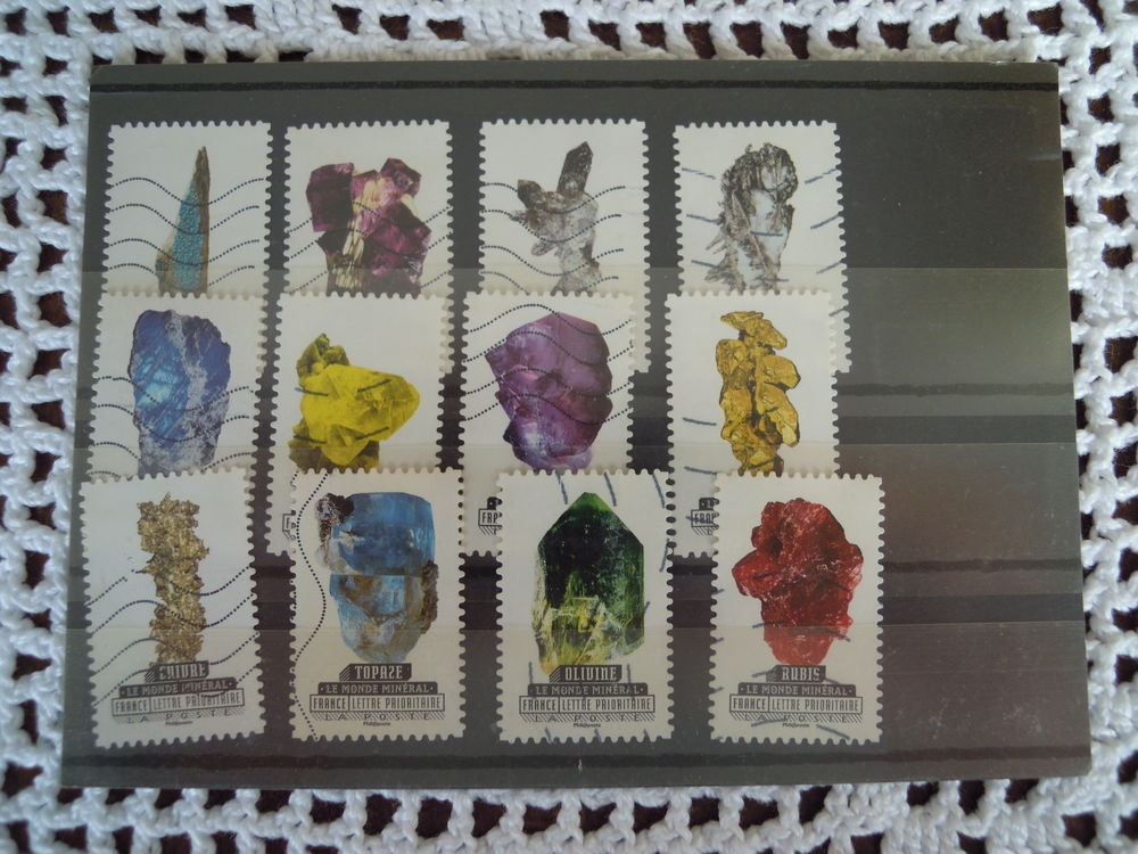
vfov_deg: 49.7
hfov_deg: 63.4
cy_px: 427
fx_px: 920
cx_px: 569
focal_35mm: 28
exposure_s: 1/100
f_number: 2.7
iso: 100
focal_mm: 5
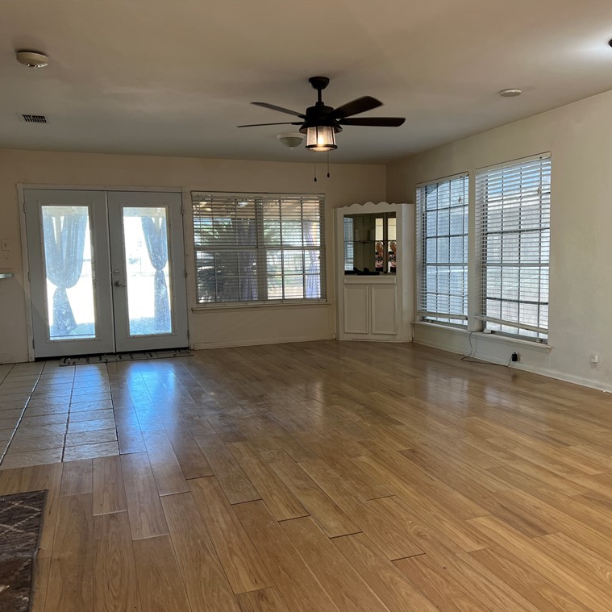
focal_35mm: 31
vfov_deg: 52.5
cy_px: 308
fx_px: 620
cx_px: 343
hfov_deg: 52.4
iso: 100
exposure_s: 1/120
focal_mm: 5.7
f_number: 1.5
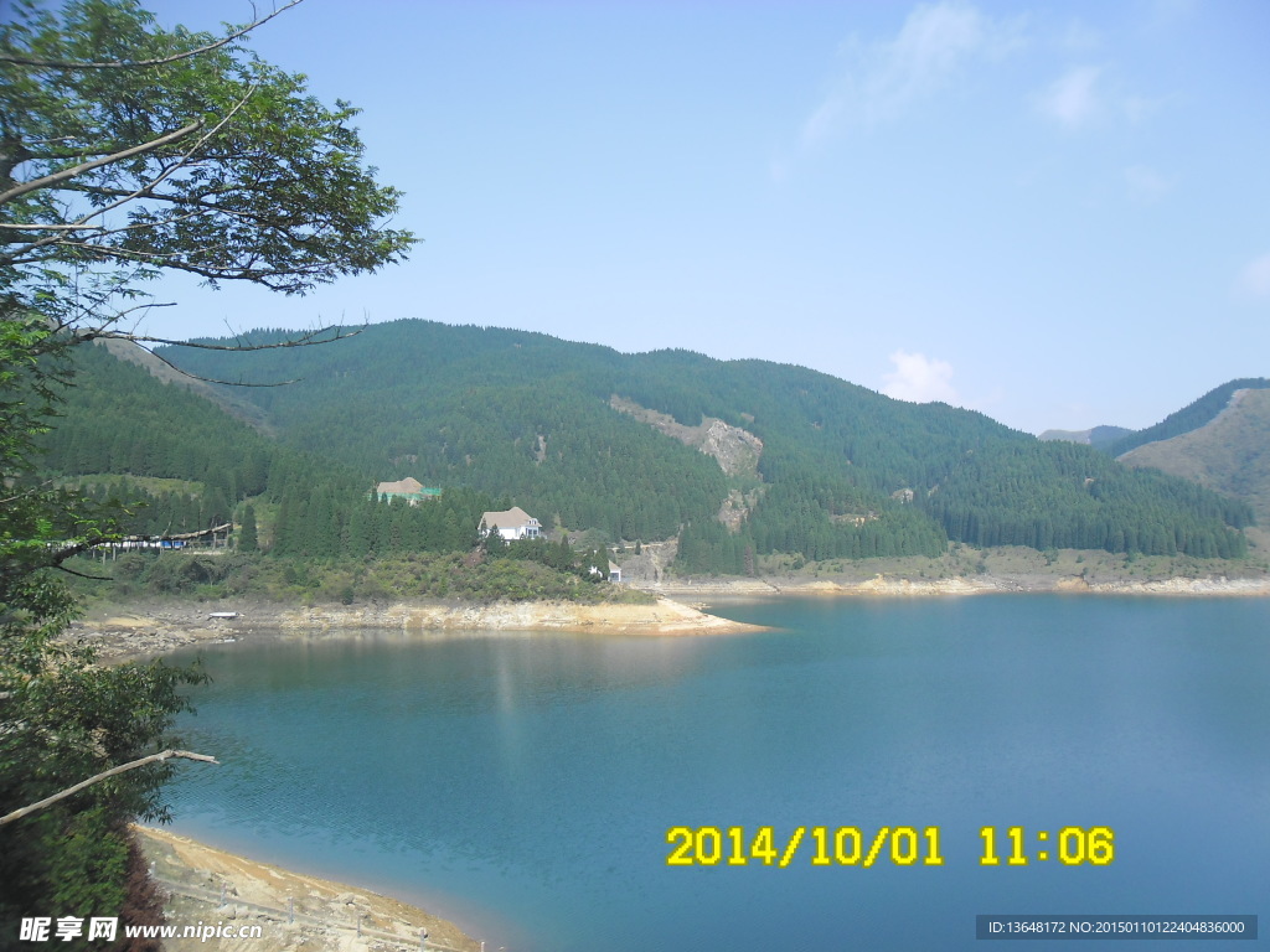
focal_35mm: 27
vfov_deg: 51.4
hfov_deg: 65.3
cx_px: 635
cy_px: 476
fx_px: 991
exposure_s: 1/663
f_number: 3.5
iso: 80
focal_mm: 4.9
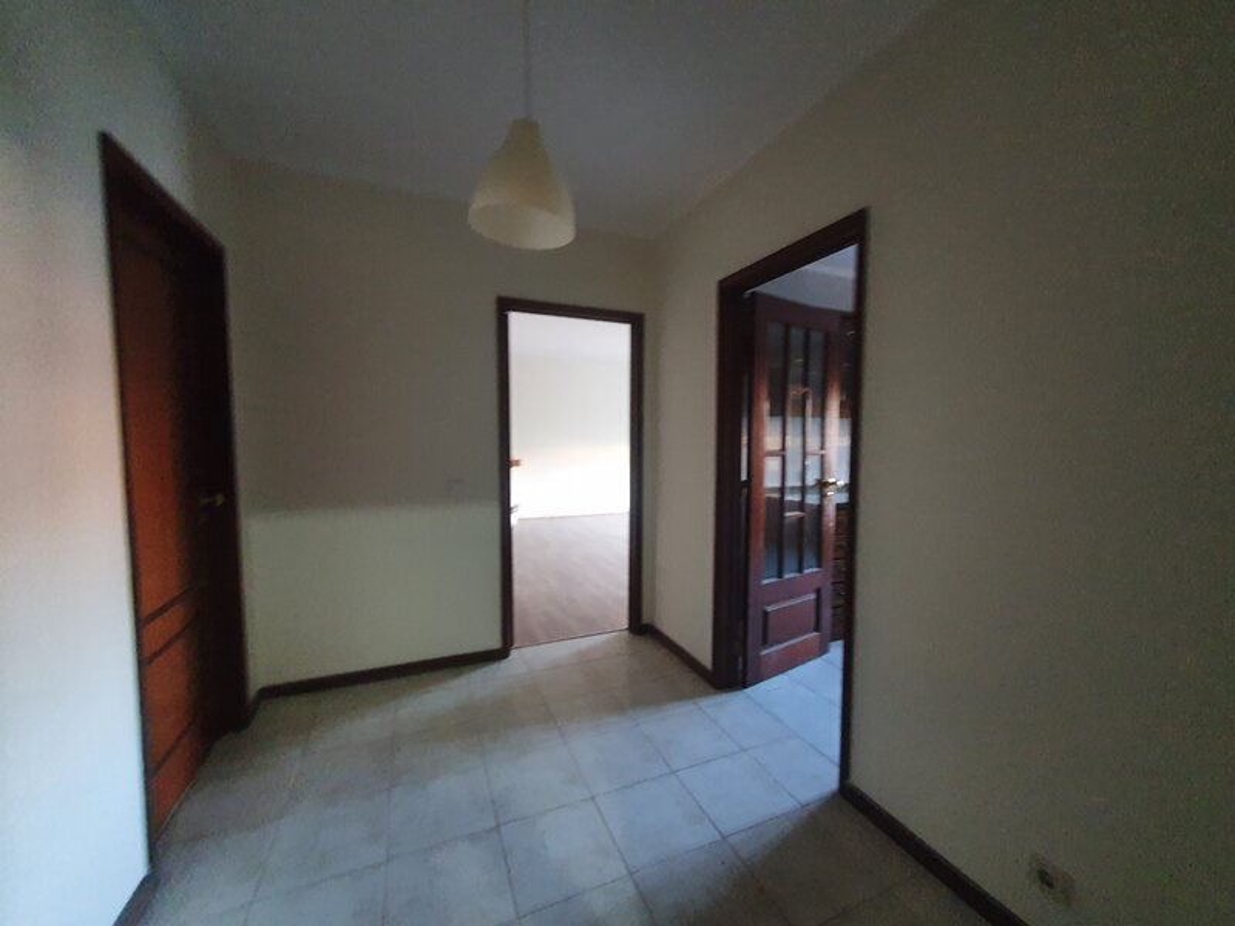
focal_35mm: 13
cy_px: 463
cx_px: 618
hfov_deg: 106.2
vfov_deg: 89.9
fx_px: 464
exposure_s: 1/20
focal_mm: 1.8
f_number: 2.2
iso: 640
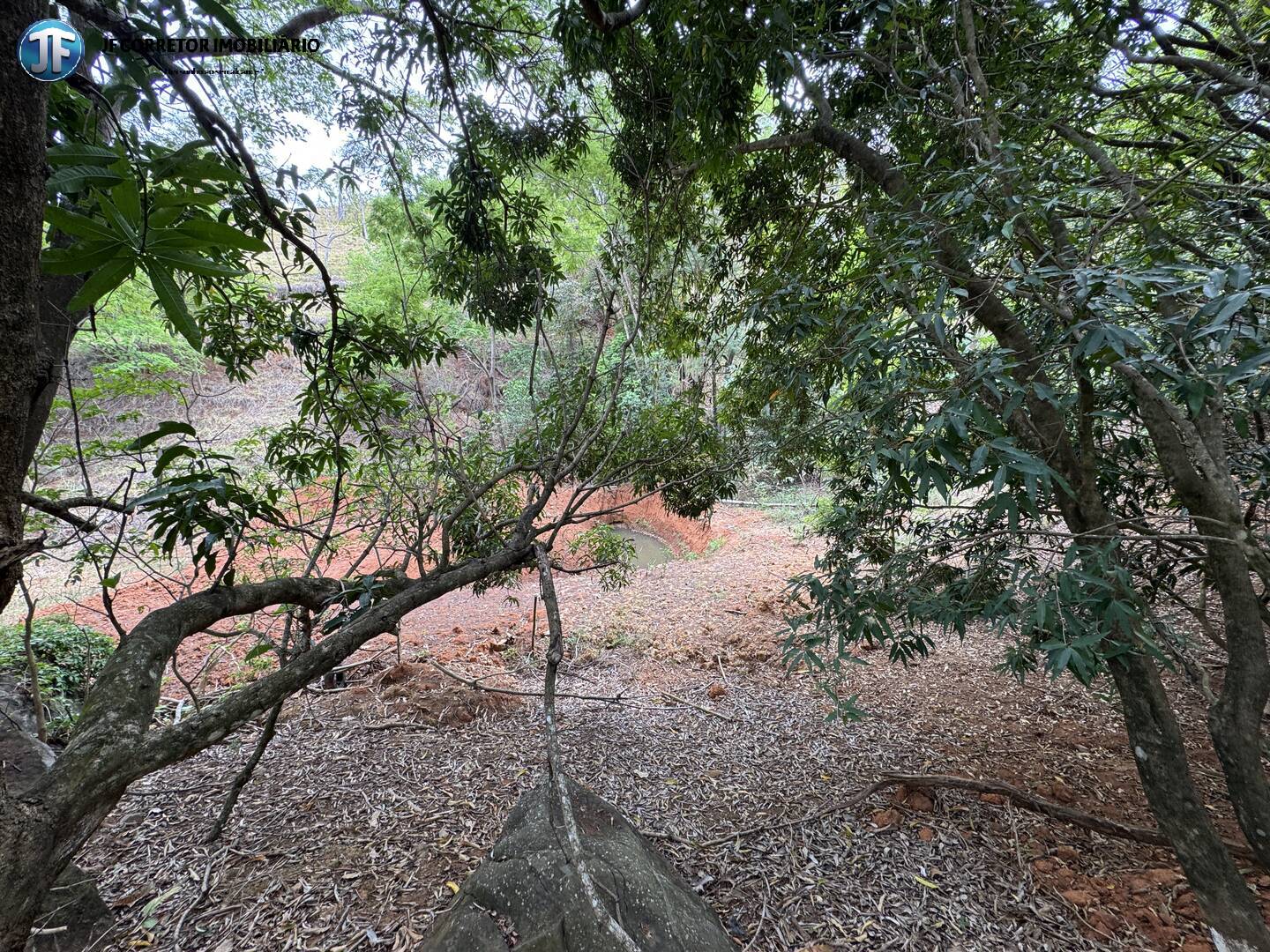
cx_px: 635
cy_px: 476
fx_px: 514
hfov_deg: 102.1
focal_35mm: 14
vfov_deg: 85.7
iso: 50
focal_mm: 2.22
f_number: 2.2
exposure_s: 1/99
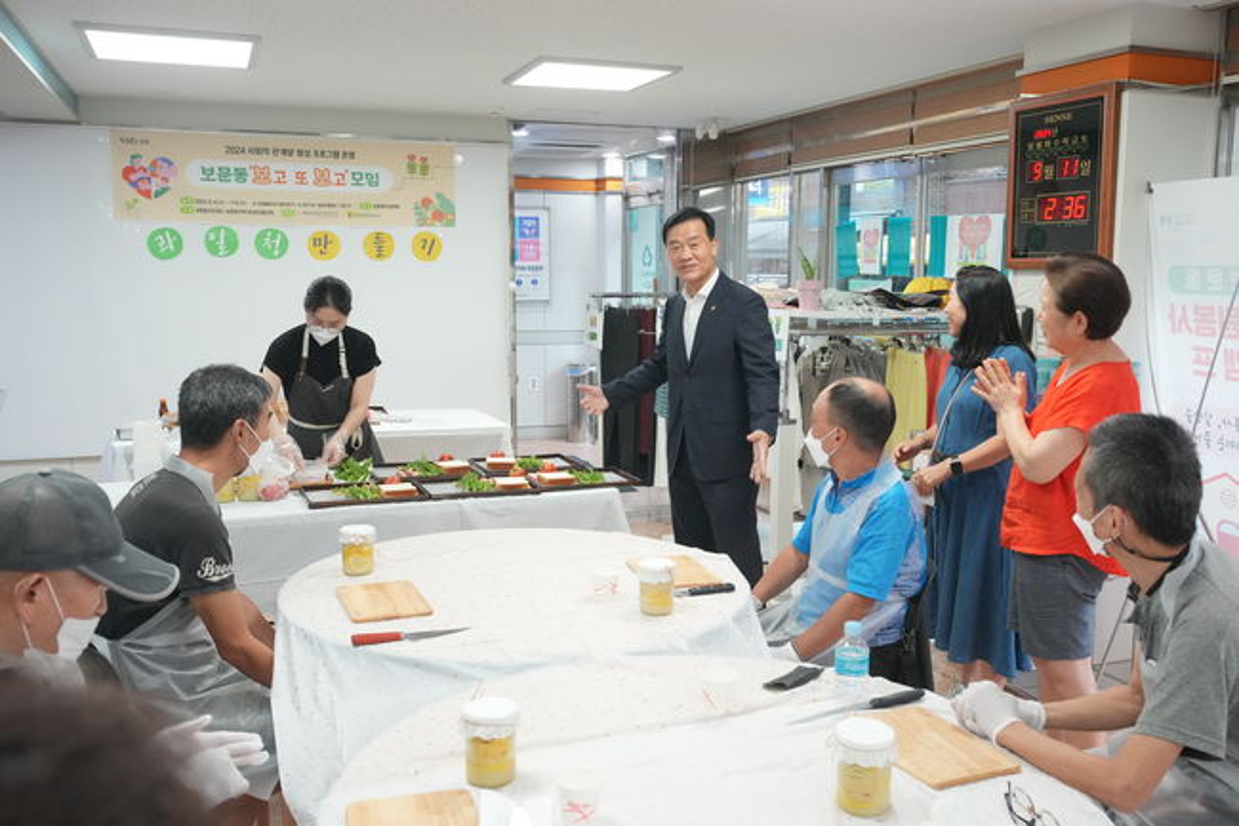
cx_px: 620
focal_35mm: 32
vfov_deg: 41.1
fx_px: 1101
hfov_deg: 58.7
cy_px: 413
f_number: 5.6
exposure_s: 1/160
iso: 4000
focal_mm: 32
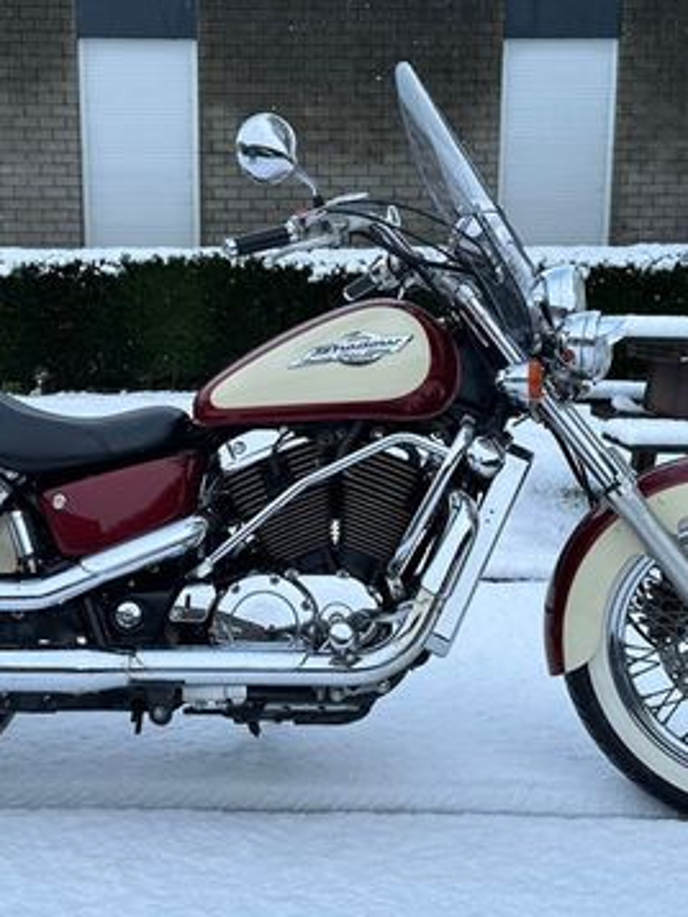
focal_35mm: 43
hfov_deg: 33.5
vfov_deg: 43.7
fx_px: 1139
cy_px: 390
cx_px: 267
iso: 80
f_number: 1.78
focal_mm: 6.86
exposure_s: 1/1107
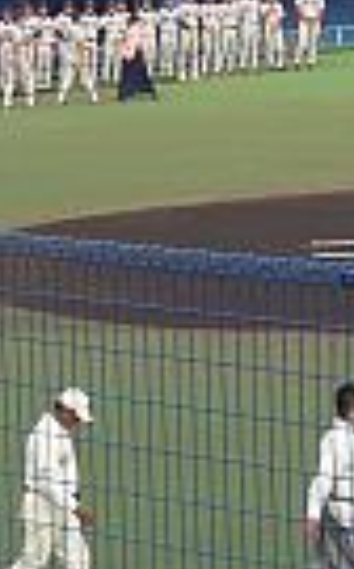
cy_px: 308
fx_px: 3593
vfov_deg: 9.1
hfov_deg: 5.6
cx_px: 266
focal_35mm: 232
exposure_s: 1/80
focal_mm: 7.5
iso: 80
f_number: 3.5
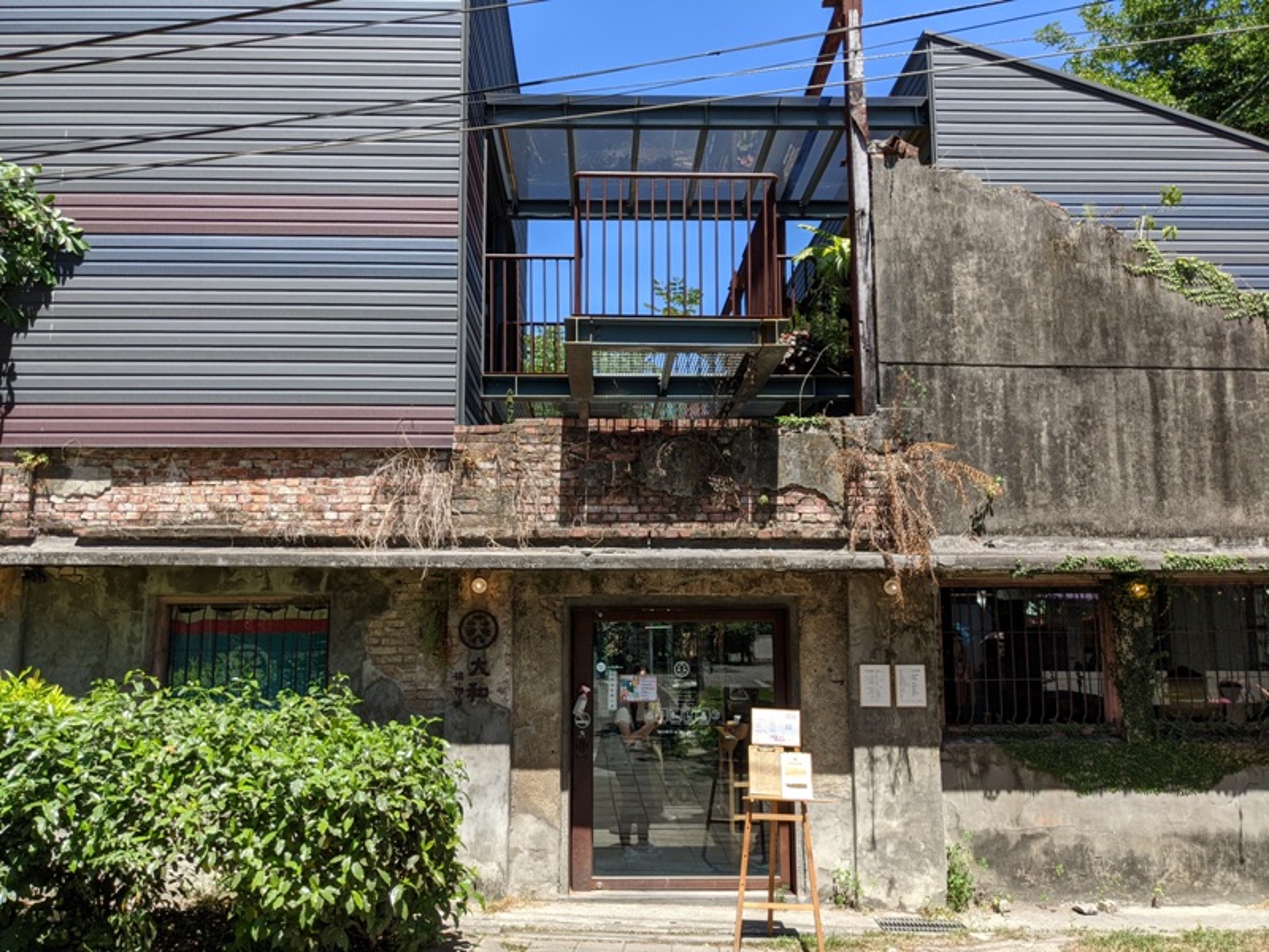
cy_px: 476
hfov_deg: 65.3
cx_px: 634
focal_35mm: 27
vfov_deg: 51.4
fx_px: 990
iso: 50
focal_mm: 4.38
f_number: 1.73
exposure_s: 1/1672
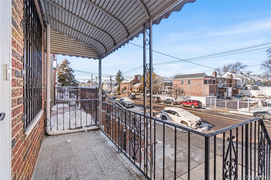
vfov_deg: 77.3
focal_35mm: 15
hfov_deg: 100.4
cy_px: 90
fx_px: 113
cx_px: 136
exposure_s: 1/1000
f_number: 9
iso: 100
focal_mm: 10
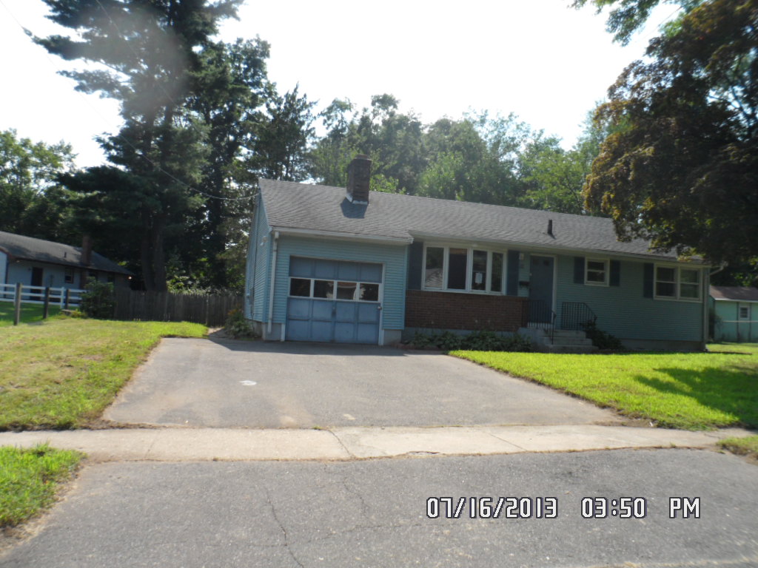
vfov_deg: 53.1
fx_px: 569
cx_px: 379
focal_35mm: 26
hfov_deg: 67.3
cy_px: 284
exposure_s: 1/750
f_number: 3.3
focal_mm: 4.9
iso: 80
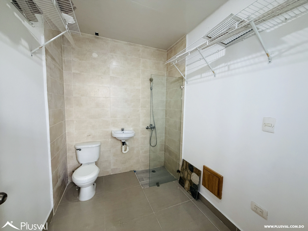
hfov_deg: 102.1
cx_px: 154
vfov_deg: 85.7
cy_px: 116
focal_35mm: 14
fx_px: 125
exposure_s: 1/92
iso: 320
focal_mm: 2.22
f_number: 2.2
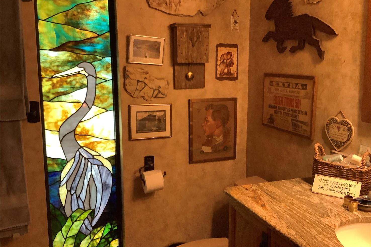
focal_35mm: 35
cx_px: 201
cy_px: 121
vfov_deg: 37.9
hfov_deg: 54.4
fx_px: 361
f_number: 2.4
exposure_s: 1/40
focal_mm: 3.3
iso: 400
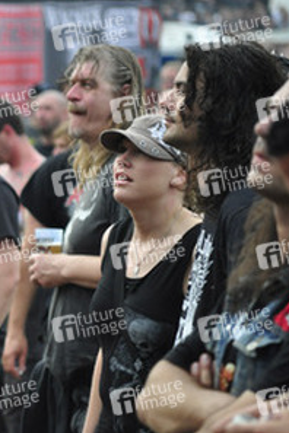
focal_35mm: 398
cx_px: -37
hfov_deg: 3.5
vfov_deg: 5.2
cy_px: 216
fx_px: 4789
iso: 800
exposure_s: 1/500
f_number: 5.3
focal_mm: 175
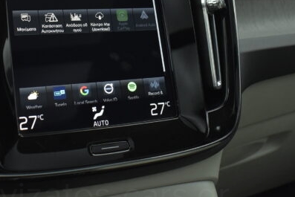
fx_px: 475
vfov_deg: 23.0
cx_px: 77
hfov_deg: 33.8
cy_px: 33
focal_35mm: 58
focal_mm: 20
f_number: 3.5
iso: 1600
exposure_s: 1/100
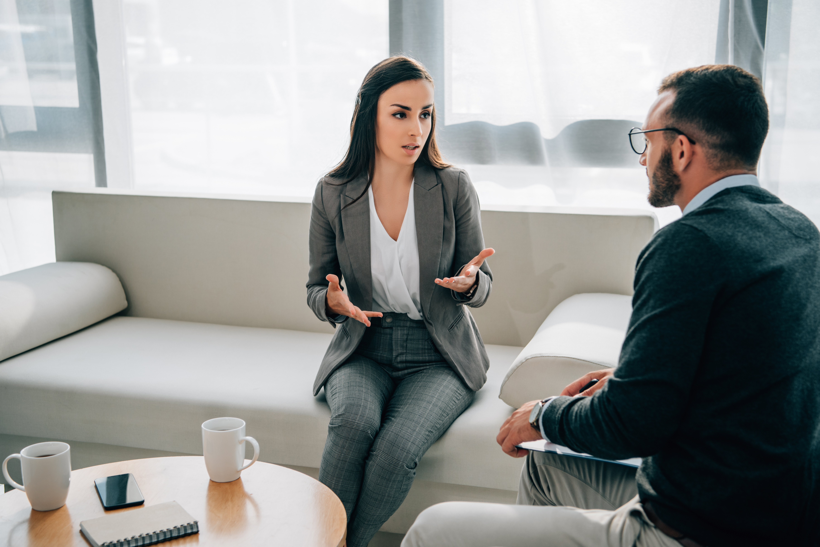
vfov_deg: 26.0
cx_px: 410
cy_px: 274
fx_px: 1185
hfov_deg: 38.2
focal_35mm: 52
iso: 160
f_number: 3.5
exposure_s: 1/200
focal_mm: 52
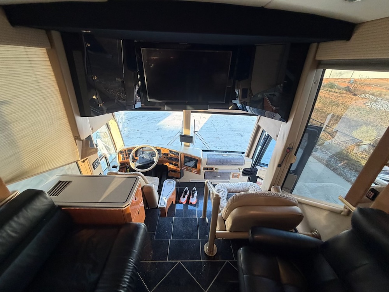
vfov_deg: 85.7
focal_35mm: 14
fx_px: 157
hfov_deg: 102.1
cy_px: 146
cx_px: 194
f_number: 2.2
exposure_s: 1/63
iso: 200
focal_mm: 2.22
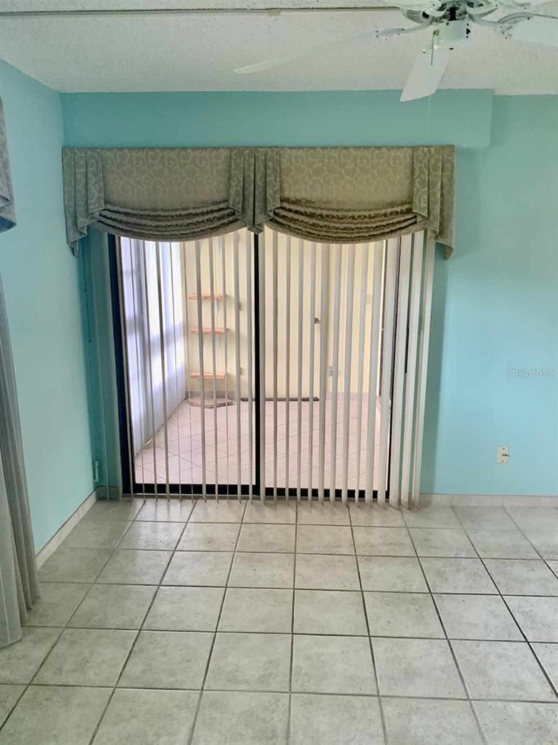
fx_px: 559
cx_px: 279
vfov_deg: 67.3
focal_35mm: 26
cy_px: 372
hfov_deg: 53.0
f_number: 1.8
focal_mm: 4.25
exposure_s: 1/60
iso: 125
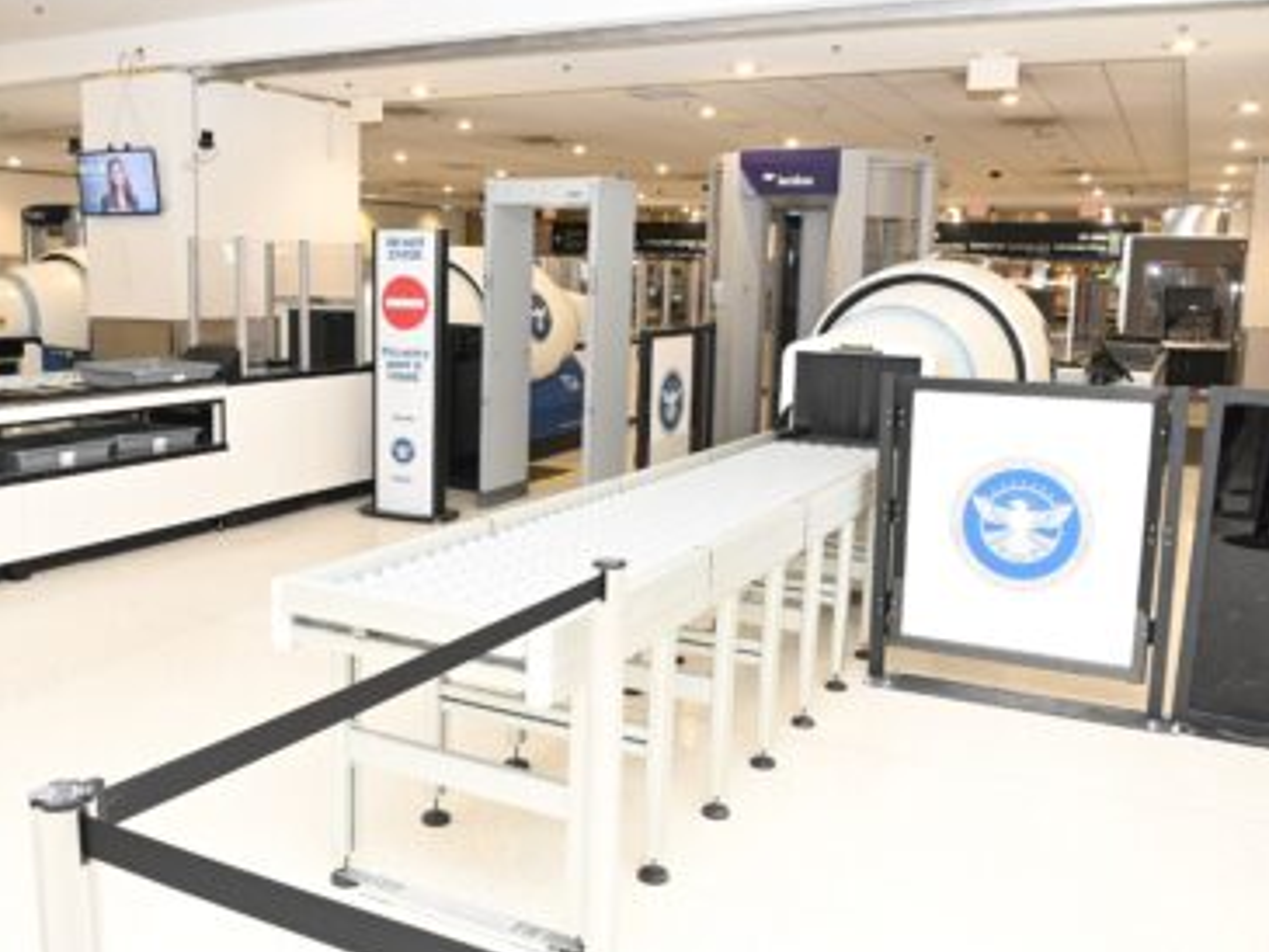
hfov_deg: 56.3
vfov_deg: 44.2
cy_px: 455
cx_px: 497
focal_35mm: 32
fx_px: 1173
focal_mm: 18
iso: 2000
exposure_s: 1/100
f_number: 5.6
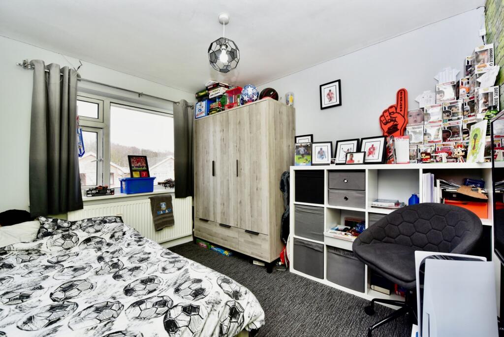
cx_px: 252
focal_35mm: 14
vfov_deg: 81.3
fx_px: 196
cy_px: 168
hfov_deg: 104.2
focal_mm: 14
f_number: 6.7
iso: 400
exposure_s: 1/180
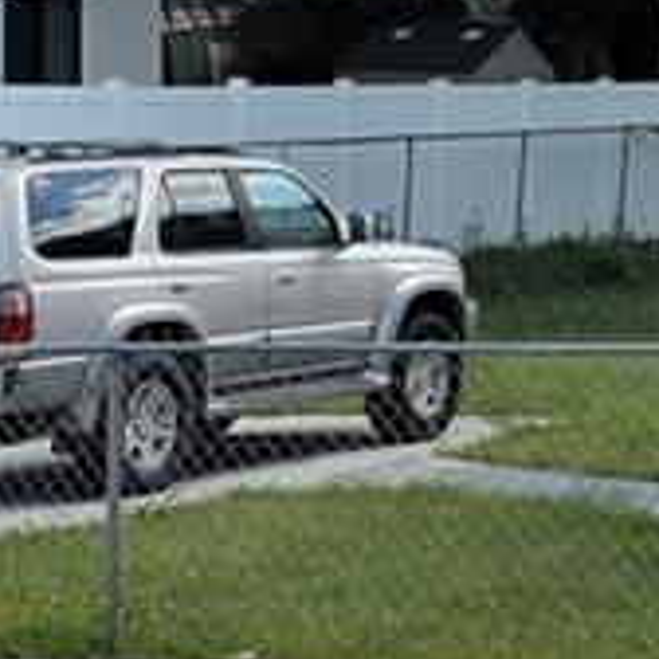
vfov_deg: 11.9
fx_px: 3123
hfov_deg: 11.4
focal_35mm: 145
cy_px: -20
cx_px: 1063
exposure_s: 1/7333
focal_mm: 6.3
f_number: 1.7
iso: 80
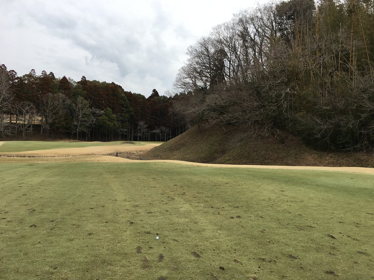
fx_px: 313
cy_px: 140
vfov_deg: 48.2
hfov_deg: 61.7
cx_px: 187
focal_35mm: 29
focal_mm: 4.15
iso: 25
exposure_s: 1/1451
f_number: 2.2
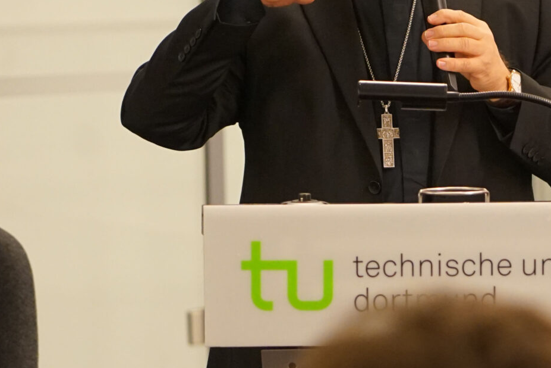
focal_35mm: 290
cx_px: 406
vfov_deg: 4.7
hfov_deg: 7.1
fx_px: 4438
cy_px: 239
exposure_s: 1/160
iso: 2500
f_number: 4
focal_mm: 105
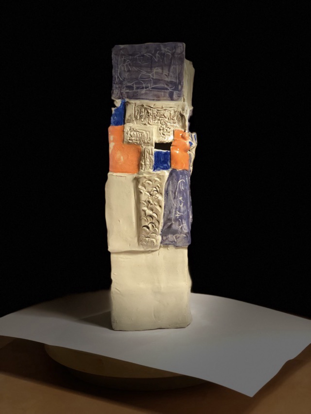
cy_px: 207
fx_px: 623
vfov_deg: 36.8
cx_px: 156
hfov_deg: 28.0
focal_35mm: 52
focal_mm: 6
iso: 125
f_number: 2.4
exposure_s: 1/33
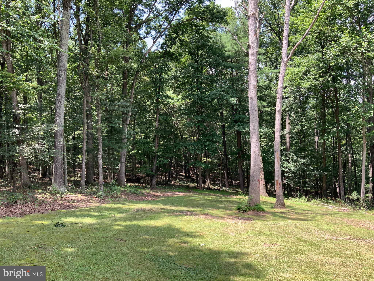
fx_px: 313
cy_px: 140
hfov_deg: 61.7
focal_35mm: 29
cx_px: 187
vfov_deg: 48.2
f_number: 1.8
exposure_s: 1/245
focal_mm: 3
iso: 16
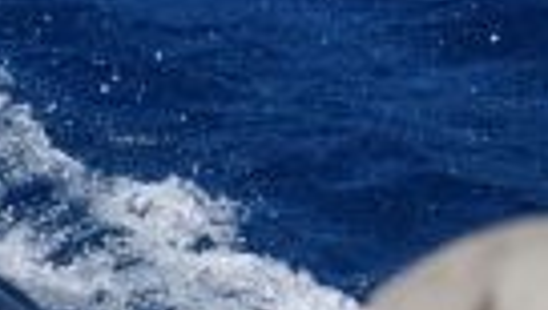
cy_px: 344
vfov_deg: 1.4
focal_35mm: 893
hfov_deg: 2.4
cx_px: -625
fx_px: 12996
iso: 640
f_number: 5
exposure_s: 1/8000
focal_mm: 145
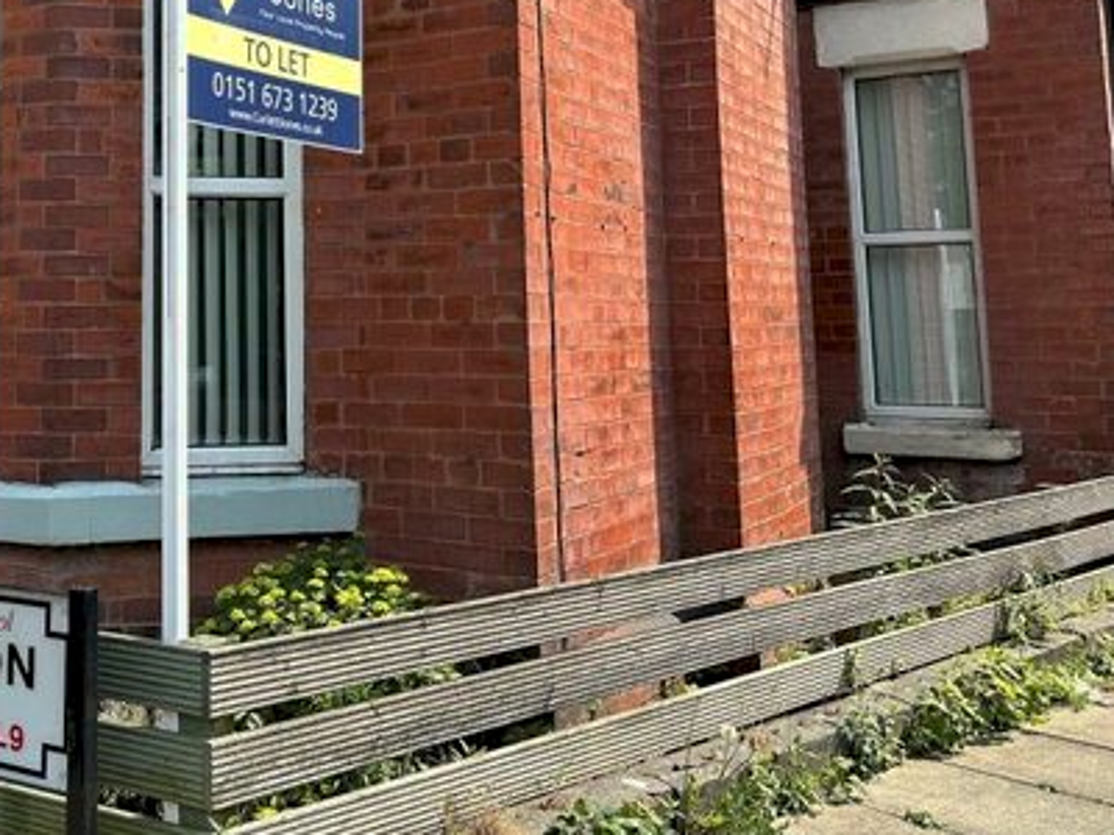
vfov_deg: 33.3
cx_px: 226
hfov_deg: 42.8
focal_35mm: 42
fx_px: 1352
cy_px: 157
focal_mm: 6.86
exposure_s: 1/1613
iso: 80
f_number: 1.78
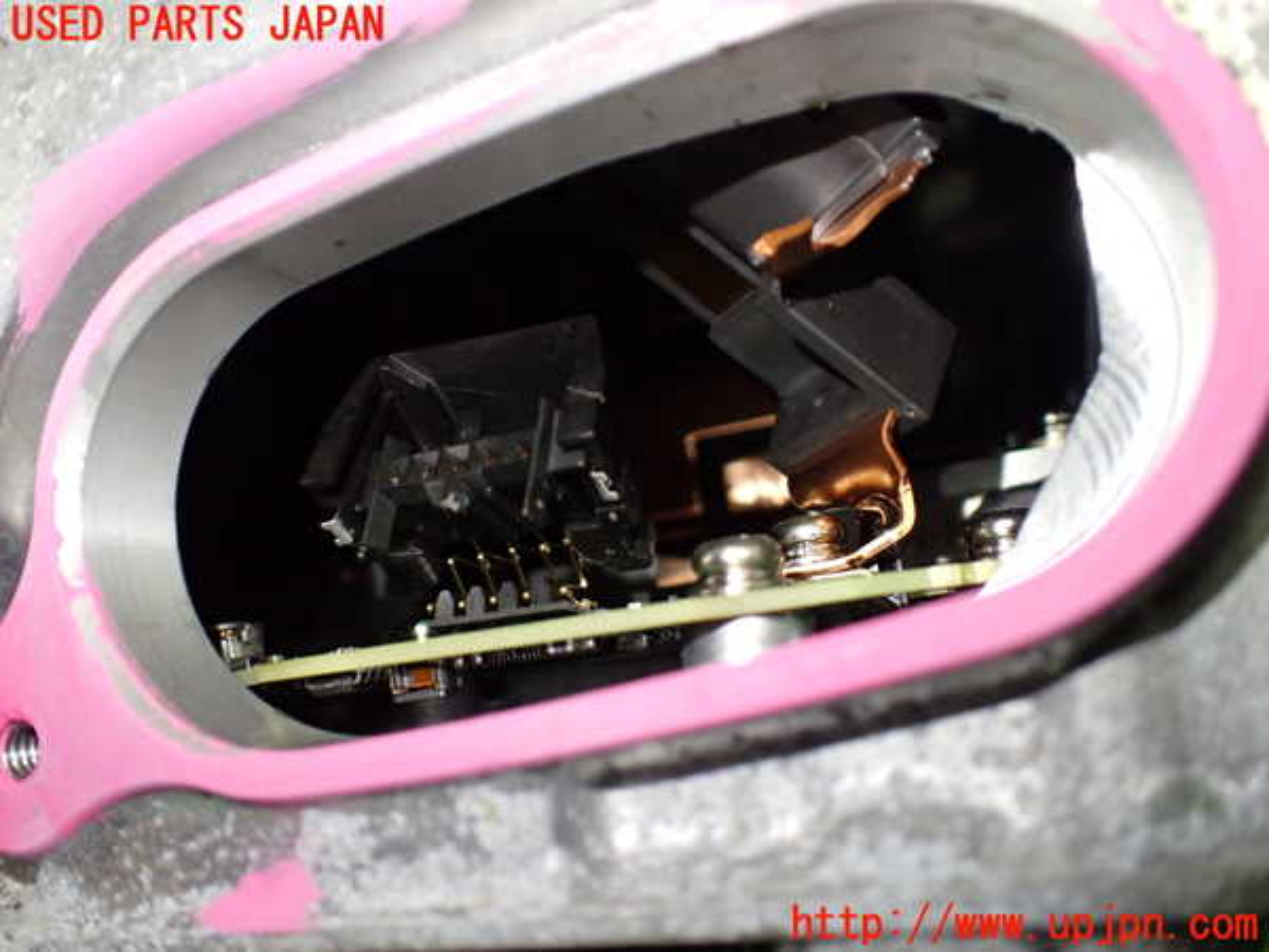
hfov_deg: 60.0
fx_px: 1100
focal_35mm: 30
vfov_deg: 46.8
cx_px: 634
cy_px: 476
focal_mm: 5.4
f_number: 2.3
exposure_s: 1/125
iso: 400
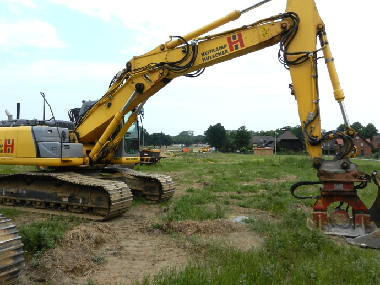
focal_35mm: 29
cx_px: 181
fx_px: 318
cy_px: 129
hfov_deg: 61.6
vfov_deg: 48.1
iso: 160
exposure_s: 1/1600
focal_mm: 4.5
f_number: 3.5
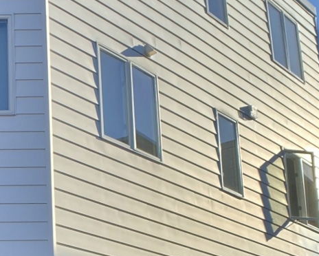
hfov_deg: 16.5
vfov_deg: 13.3
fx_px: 1068
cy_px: 313
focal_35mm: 113
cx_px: -23
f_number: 1.8
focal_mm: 3.99
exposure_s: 1/1033
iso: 20
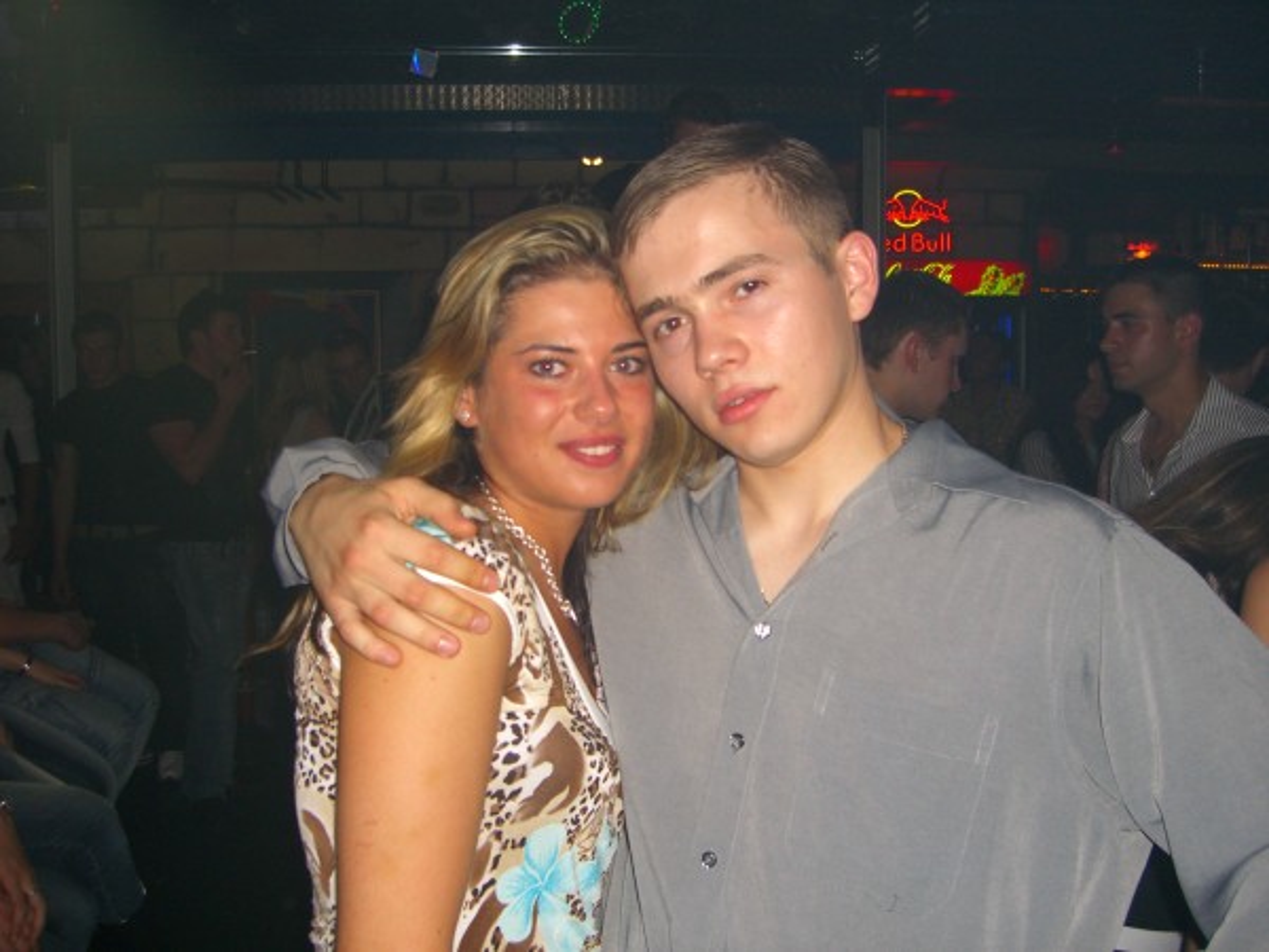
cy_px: 476
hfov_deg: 49.0
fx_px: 1393
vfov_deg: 37.7
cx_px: 634
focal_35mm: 38
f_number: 2.8
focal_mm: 7.9
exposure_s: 1/60
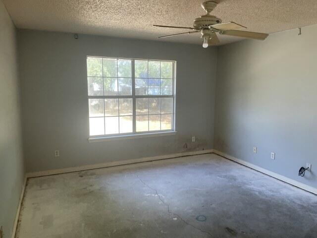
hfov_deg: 67.3
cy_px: 119
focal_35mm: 26
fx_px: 238
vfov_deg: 53.1
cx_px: 158
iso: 100
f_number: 1.6
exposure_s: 1/121
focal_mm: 4.2
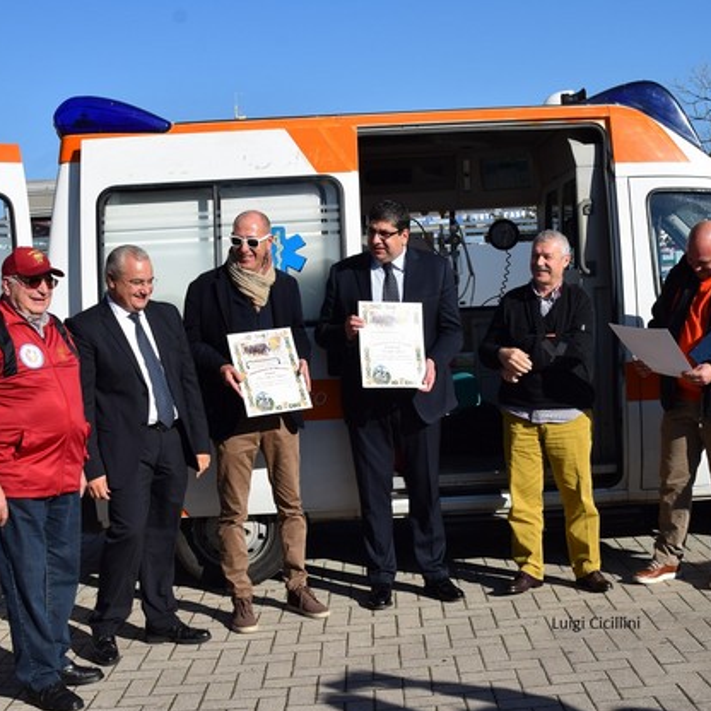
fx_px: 1092
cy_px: 361
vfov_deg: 36.1
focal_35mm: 47
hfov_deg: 36.0
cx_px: 412
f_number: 10
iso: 200
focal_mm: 24
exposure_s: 1/400
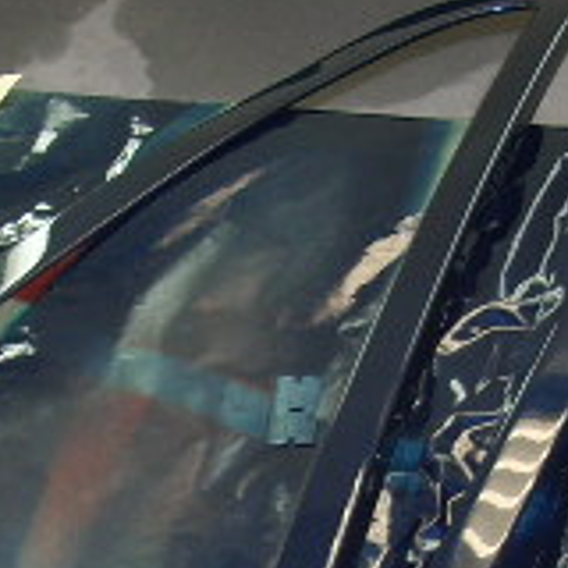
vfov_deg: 13.2
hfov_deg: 13.3
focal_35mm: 131
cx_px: 135
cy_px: 518
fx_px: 2432
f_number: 2.8
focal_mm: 6.2
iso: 64
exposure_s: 1/30
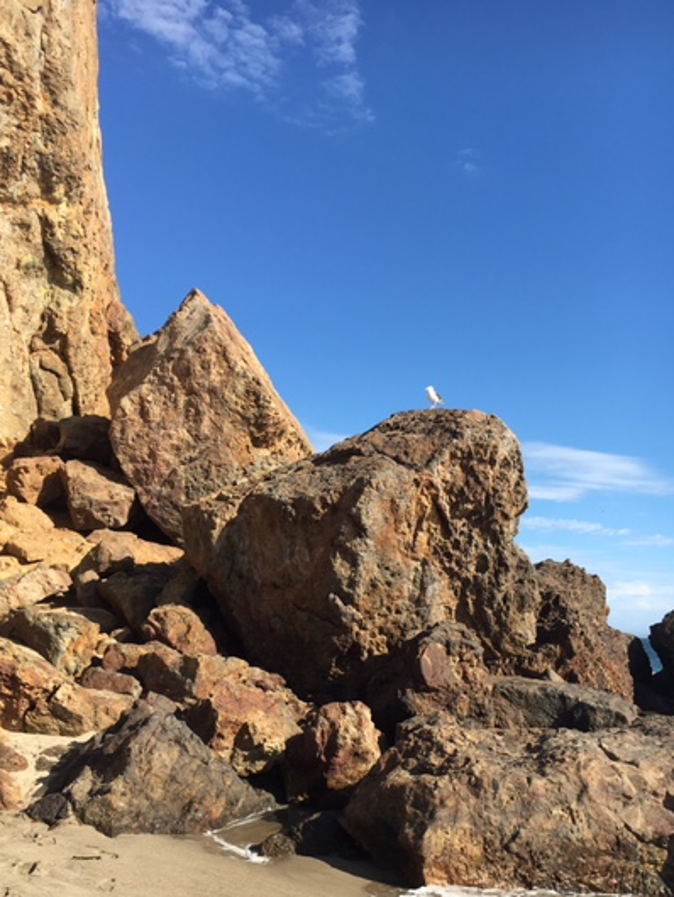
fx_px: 908
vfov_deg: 52.3
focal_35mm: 35
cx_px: 323
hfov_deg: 40.7
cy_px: 526
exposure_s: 1/1202
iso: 25
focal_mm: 4.15
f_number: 2.2
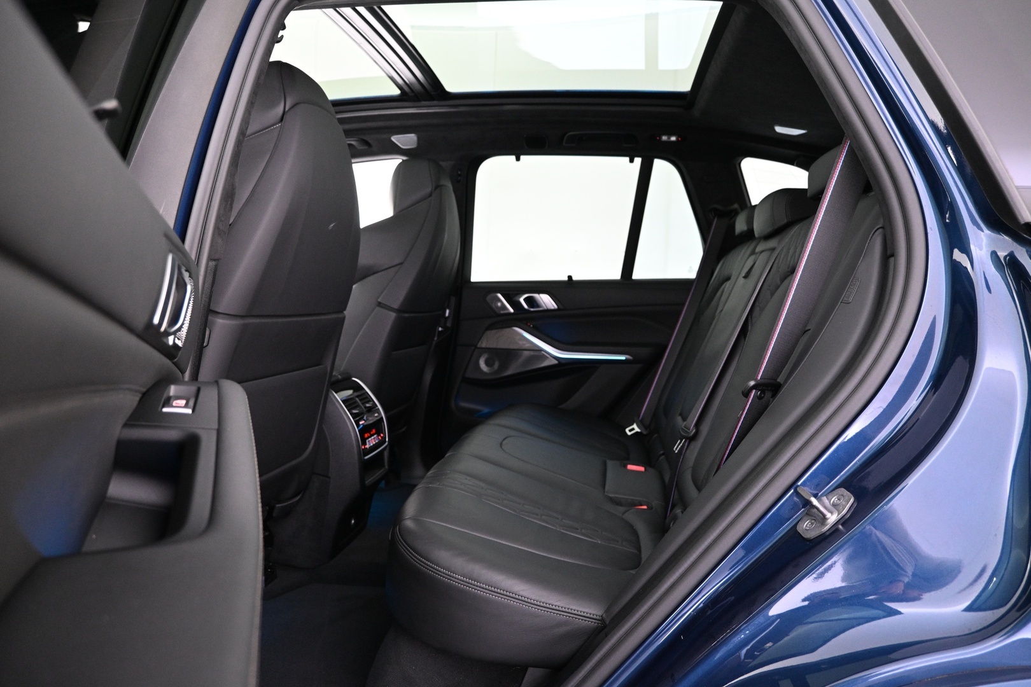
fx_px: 687
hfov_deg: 73.7
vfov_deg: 53.1
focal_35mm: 24
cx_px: 516
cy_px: 344
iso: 1600
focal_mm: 16
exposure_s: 1/10
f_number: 3.5
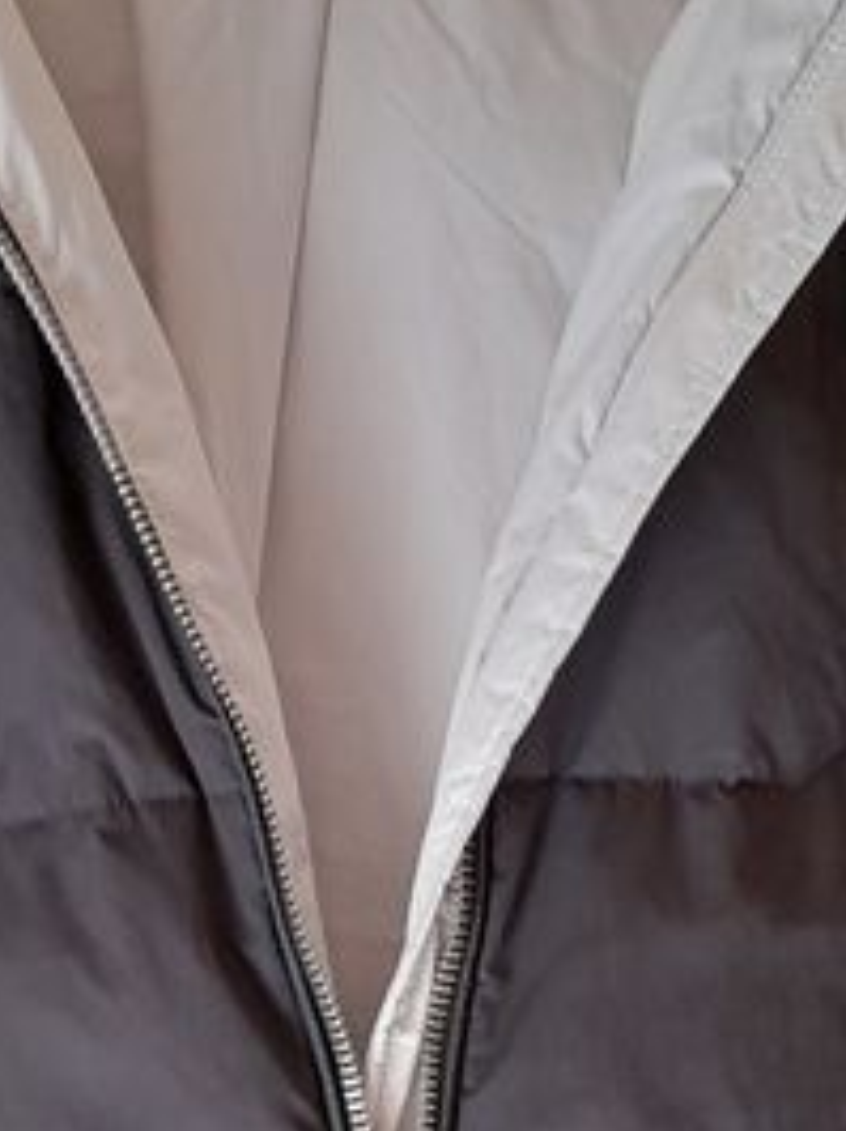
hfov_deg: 15.6
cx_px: 204
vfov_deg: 20.5
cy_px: 986
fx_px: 3068
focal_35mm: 94
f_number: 2
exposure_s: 1/50
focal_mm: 4.6
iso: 250
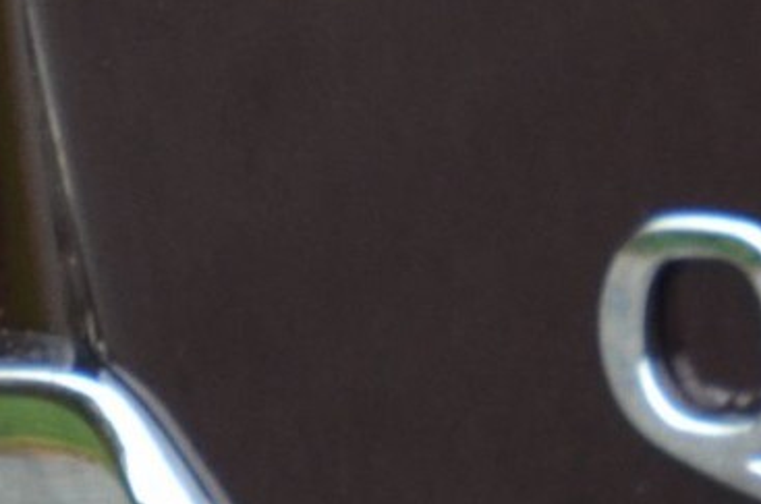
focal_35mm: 1737
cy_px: -716
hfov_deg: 1.2
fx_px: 36639
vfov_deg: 0.8
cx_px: -593
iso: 800
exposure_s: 1/500
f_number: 5.6
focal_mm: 170
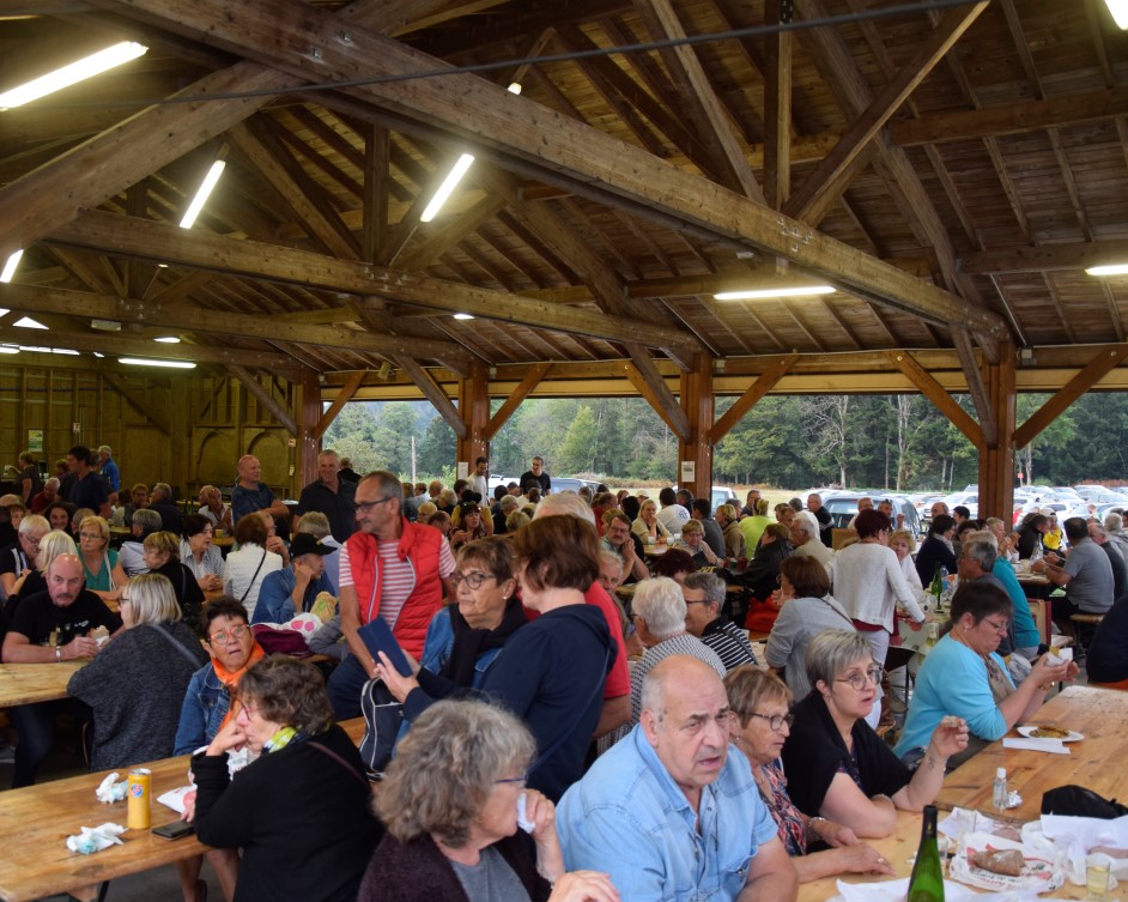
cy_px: 459
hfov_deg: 56.9
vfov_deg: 47.1
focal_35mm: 31
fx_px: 1035
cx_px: 479
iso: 560
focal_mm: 18
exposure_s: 1/60
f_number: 4
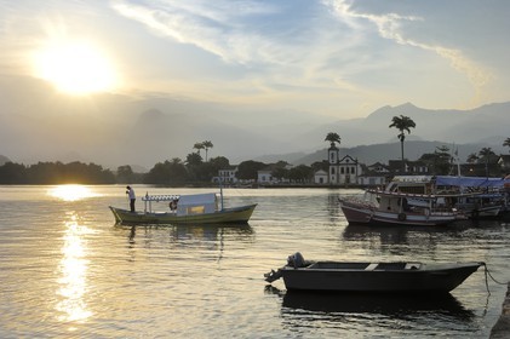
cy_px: 170
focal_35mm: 46
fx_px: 658
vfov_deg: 28.9
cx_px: 255
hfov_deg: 42.4
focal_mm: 31
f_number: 13
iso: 100
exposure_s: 1/160
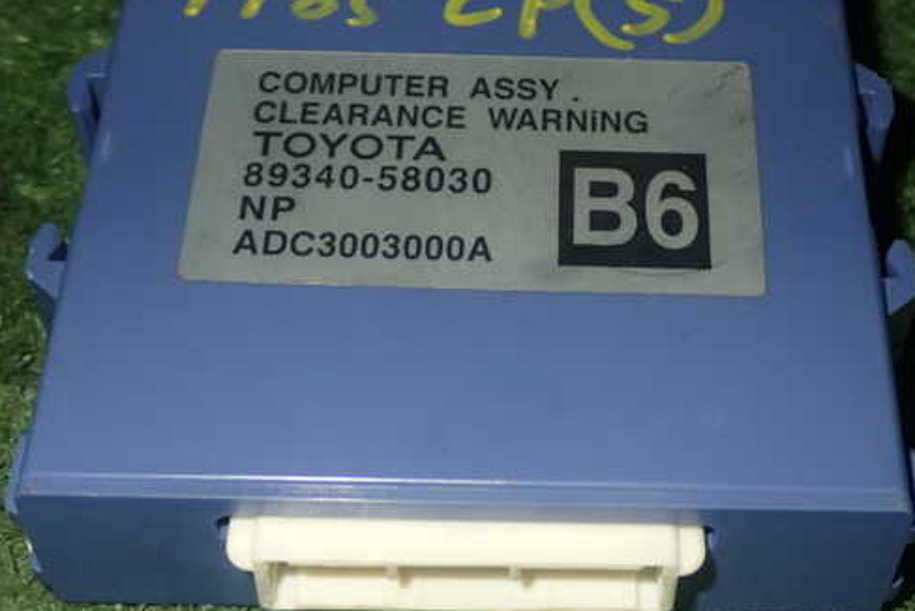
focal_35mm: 69
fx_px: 1755
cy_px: 261
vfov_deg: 19.7
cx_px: 510
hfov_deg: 29.2
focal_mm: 9.65
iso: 200
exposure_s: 1/50
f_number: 10
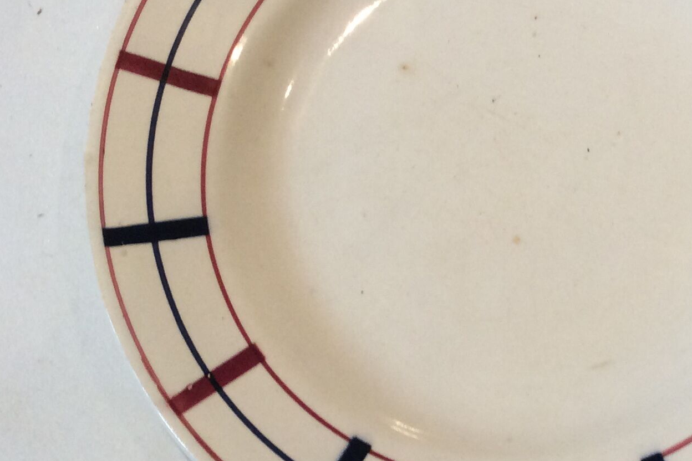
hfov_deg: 28.8
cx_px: 512
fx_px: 1326
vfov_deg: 19.7
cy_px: 223
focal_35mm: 69
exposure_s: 1/25
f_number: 2.4
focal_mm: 3.3
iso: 100
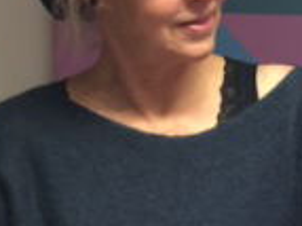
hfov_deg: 18.4
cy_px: 115
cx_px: 365
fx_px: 880
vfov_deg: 14.6
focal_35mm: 101
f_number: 2.2
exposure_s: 1/33
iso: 100
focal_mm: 4.15
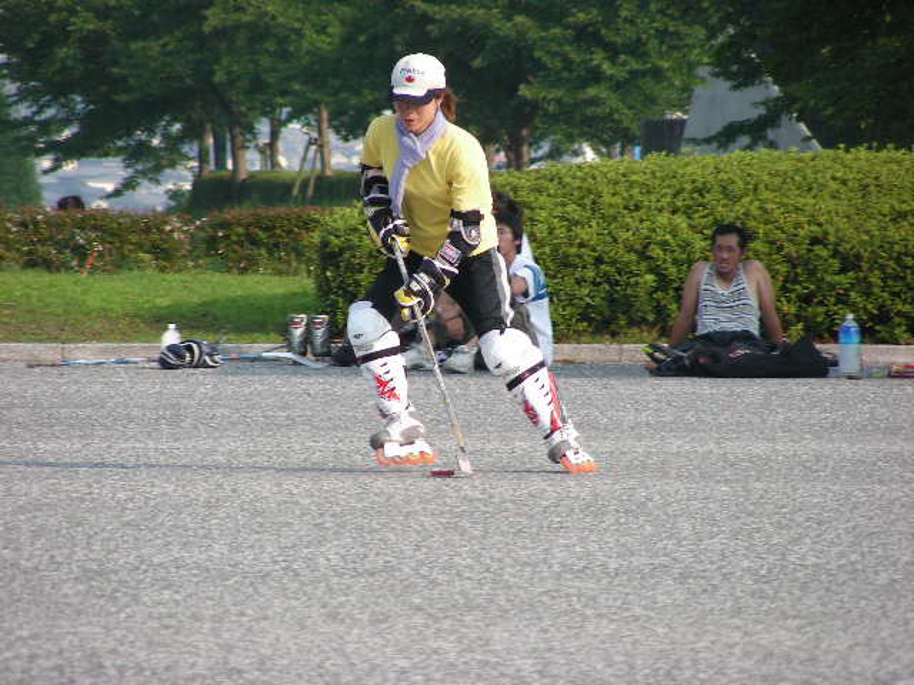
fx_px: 10034
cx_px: 457
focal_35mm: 380
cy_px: 342
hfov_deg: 5.2
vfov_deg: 3.9
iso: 50
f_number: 4
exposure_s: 1/251
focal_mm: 63.3
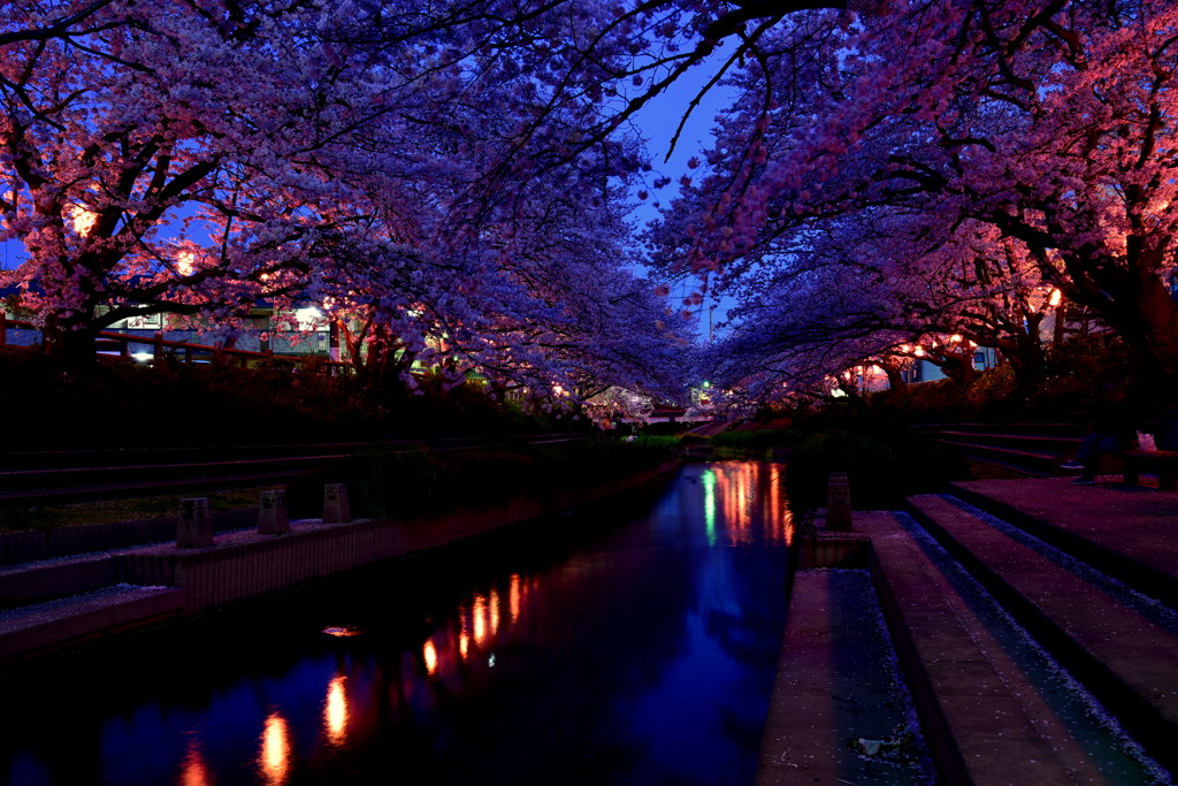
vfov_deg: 41.1
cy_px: 393
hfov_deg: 58.7
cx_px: 589
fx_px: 1047
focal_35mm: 32
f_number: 8
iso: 400
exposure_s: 13
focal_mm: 32
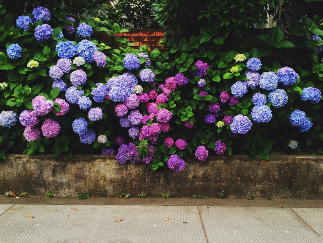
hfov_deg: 61.7
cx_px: 162
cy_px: 122
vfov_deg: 48.2
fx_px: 271
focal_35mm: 29
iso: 32
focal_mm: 4.15
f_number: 2.2
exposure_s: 1/120
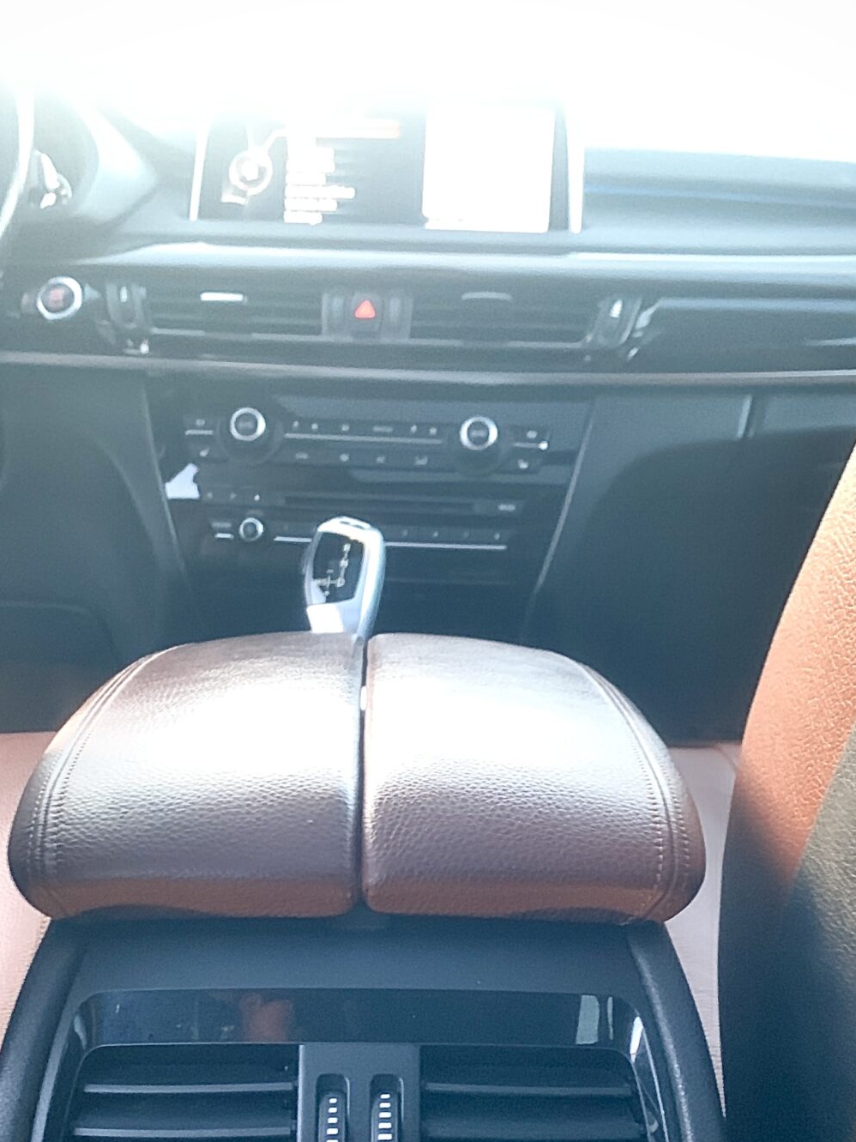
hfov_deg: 29.1
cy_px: 903
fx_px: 1649
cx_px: 426
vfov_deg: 36.9
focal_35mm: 50
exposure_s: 1/18
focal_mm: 4.25
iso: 800
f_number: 1.8
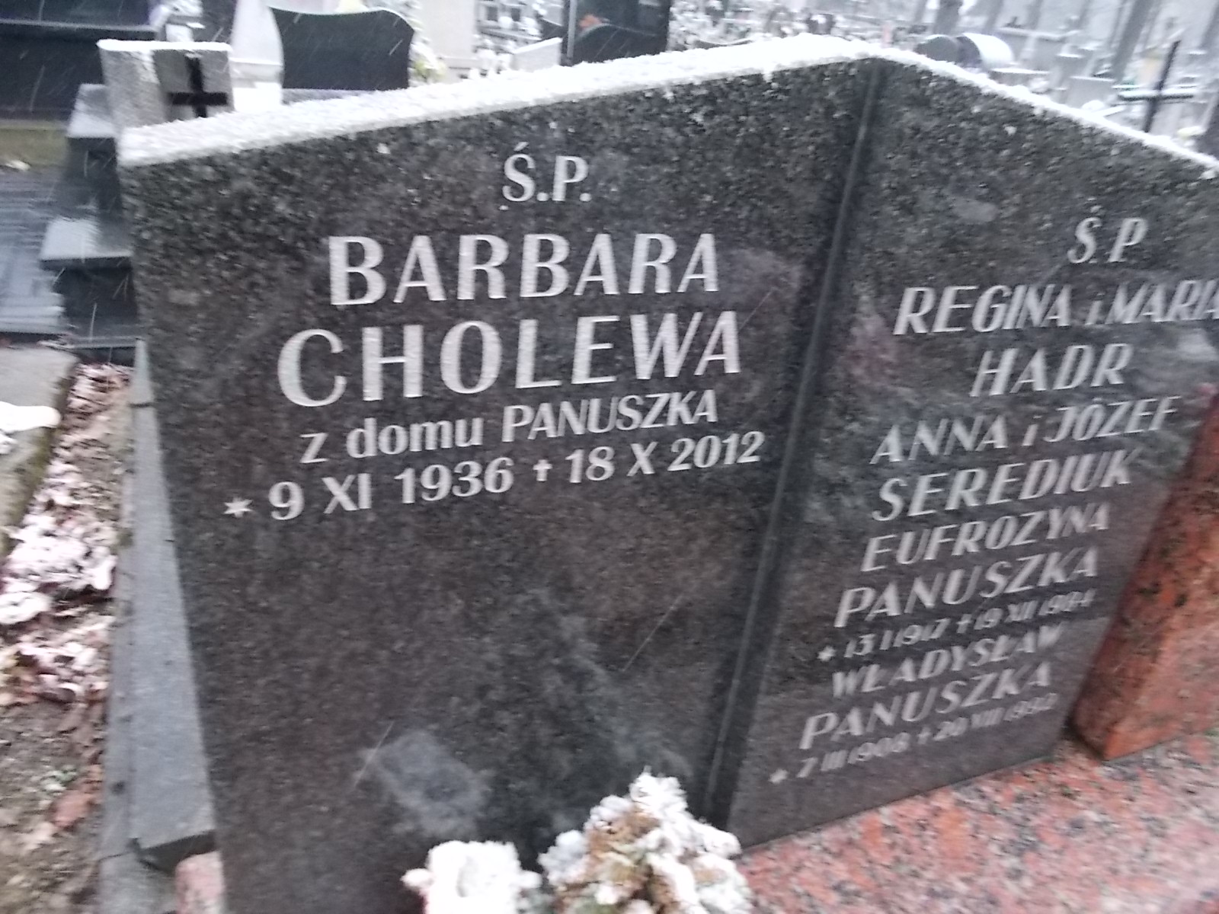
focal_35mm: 26
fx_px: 916
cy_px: 457
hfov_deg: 67.3
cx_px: 610
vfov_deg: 53.1
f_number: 3.2
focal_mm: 4.6
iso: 400
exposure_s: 1/30
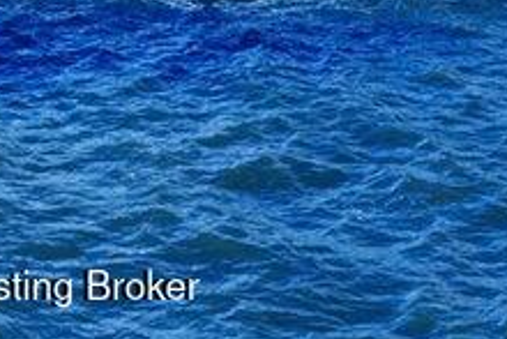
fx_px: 1719
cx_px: 113
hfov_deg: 16.7
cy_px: -387
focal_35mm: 122
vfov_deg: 10.2
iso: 100
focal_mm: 14.45
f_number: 2.8
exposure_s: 1/500
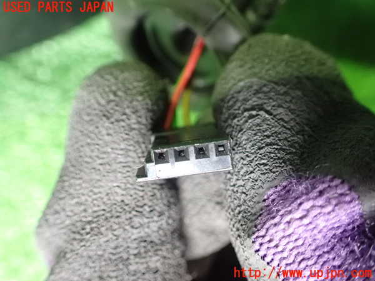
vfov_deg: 46.8
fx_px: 325
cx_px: 188
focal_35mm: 30
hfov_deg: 60.0
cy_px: 140
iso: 1600
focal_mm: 5.4
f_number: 2.3
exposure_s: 1/25
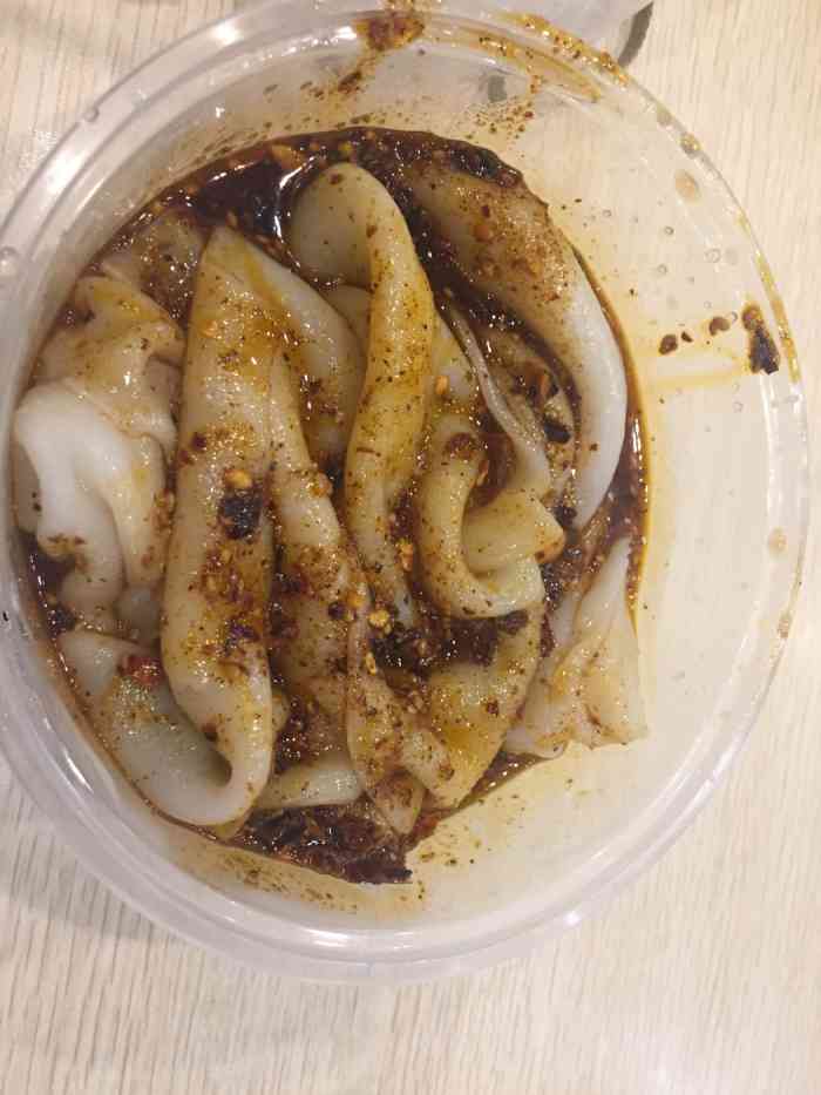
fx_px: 917
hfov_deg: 48.2
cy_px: 548
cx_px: 410
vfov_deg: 61.7
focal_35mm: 29
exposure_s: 1/33
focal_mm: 4.15
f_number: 2.2
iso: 200
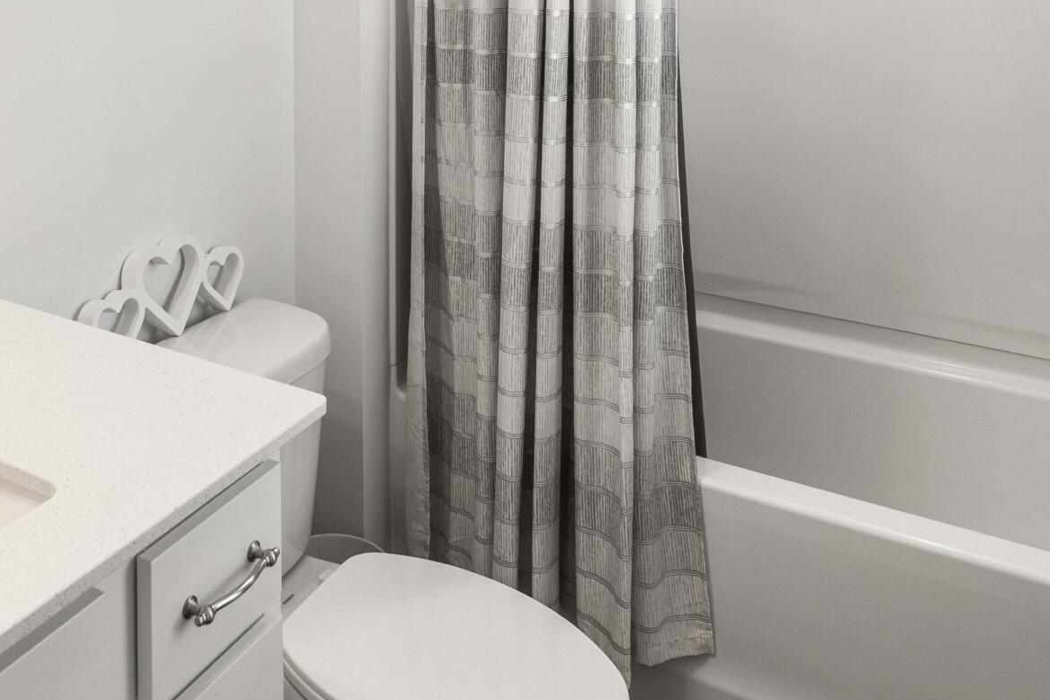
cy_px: -85
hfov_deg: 51.5
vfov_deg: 32.1
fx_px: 1050
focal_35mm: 36
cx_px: 298
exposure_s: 1/15
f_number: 8
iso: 800
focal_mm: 14
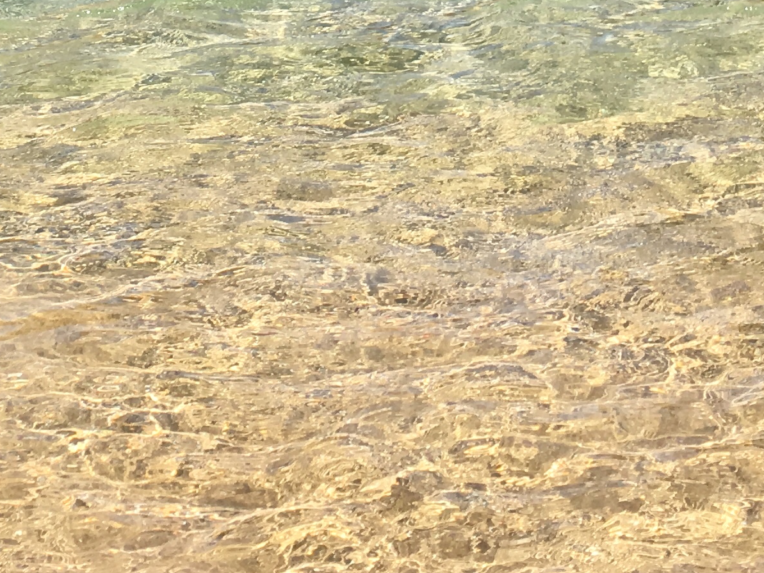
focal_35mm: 98
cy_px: -296
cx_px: 247
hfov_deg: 20.0
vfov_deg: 14.1
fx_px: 2163
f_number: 2.2
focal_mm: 4.15
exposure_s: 1/1425
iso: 25
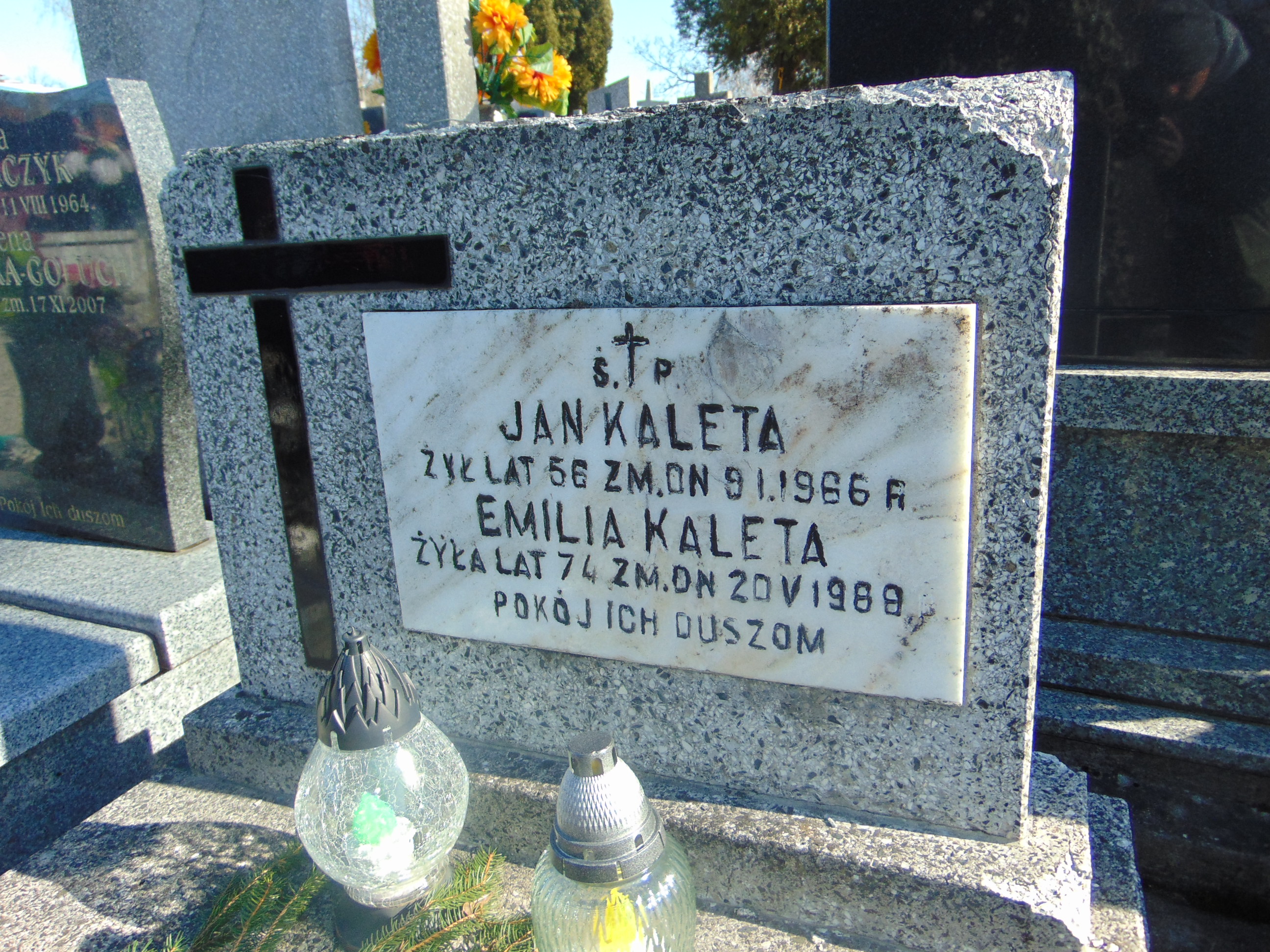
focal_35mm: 25
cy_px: 476
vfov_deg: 54.9
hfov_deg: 69.4
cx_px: 635
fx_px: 917
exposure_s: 1/400
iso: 80
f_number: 3
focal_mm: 4.5
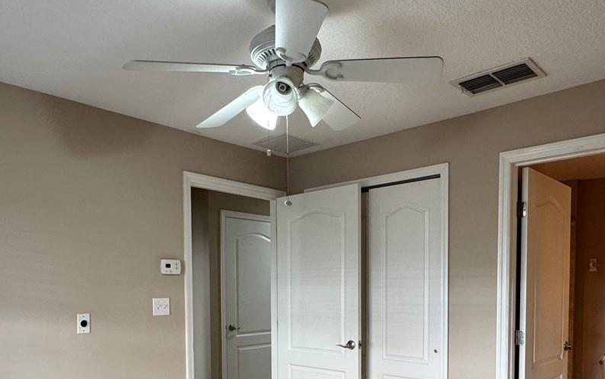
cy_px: 316
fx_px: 495
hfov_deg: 62.8
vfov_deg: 39.8
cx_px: 330
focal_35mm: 30
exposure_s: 1/120
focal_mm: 2.22
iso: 160
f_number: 2.2
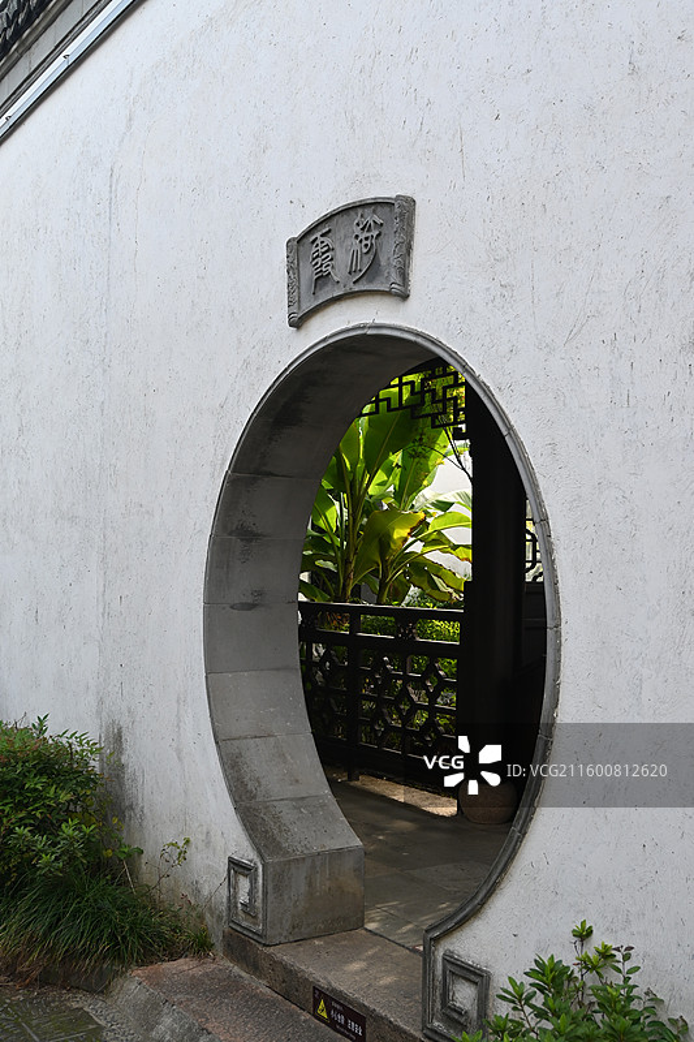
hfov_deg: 35.5
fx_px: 1085
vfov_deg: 51.3
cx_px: 347
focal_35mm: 38
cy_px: 521
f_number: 5
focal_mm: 25
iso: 200
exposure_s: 1/250
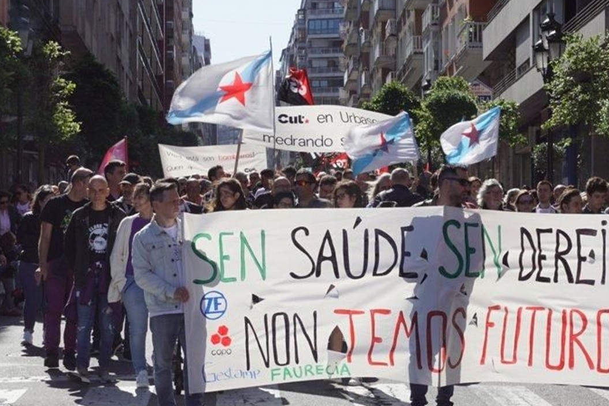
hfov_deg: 17.9
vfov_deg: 12.0
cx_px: 425
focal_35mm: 114
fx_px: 1929
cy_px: 240
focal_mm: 50
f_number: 11
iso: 100
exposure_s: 1/125
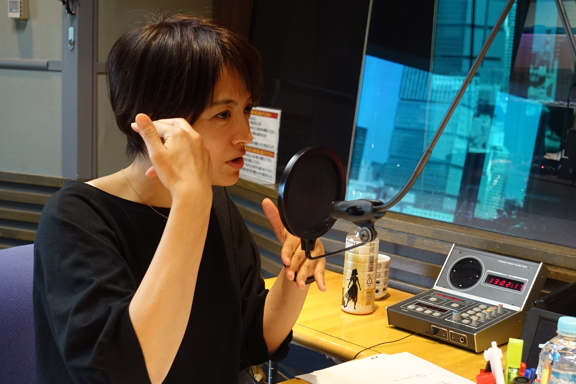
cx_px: 263
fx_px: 912
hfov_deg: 35.0
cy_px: 227
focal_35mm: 57
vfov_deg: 23.7
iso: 500
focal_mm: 15.94
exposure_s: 1/50
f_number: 2.8
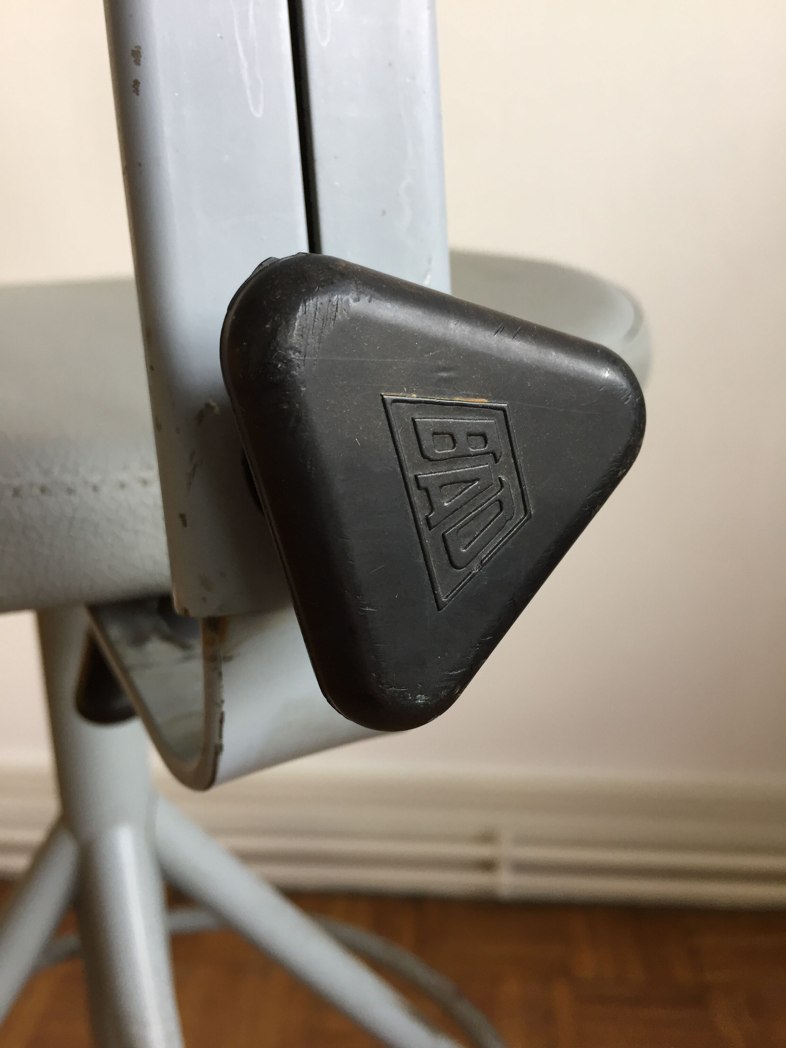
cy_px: 524
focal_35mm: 29
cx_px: 393
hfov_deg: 48.2
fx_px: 878
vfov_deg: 61.7
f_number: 2.2
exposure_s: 1/33
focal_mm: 4.15
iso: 32
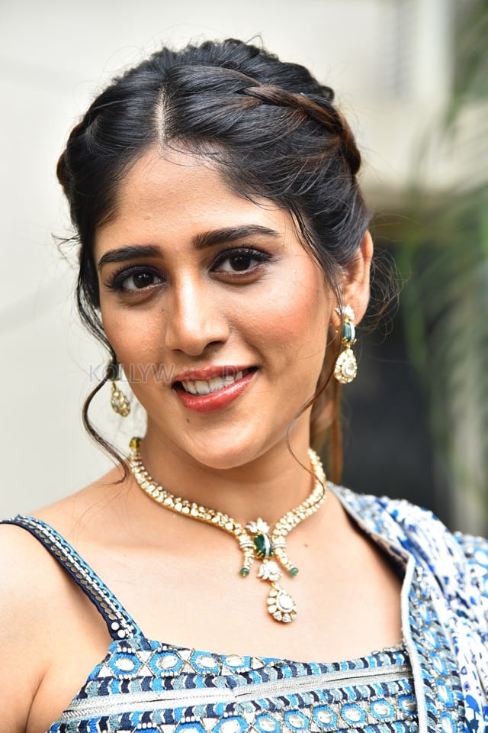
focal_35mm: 120
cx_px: 244
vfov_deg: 17.1
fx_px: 2440
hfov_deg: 11.4
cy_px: 366
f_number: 4.5
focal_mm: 120
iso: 800
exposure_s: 1/125
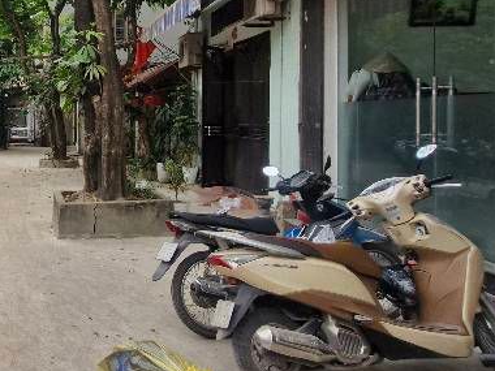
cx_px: -22
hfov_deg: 43.4
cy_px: 116
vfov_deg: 40.1
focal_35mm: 35
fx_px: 500
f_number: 2.2
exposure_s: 1/1164
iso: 50
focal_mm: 1.74
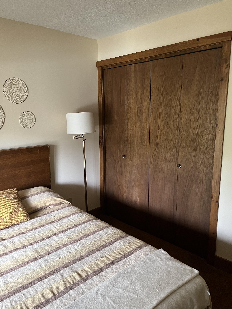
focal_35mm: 27
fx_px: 241
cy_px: 153
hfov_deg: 51.3
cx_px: 115
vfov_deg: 65.3
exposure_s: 1/60
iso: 500
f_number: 1.6
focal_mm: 5.1
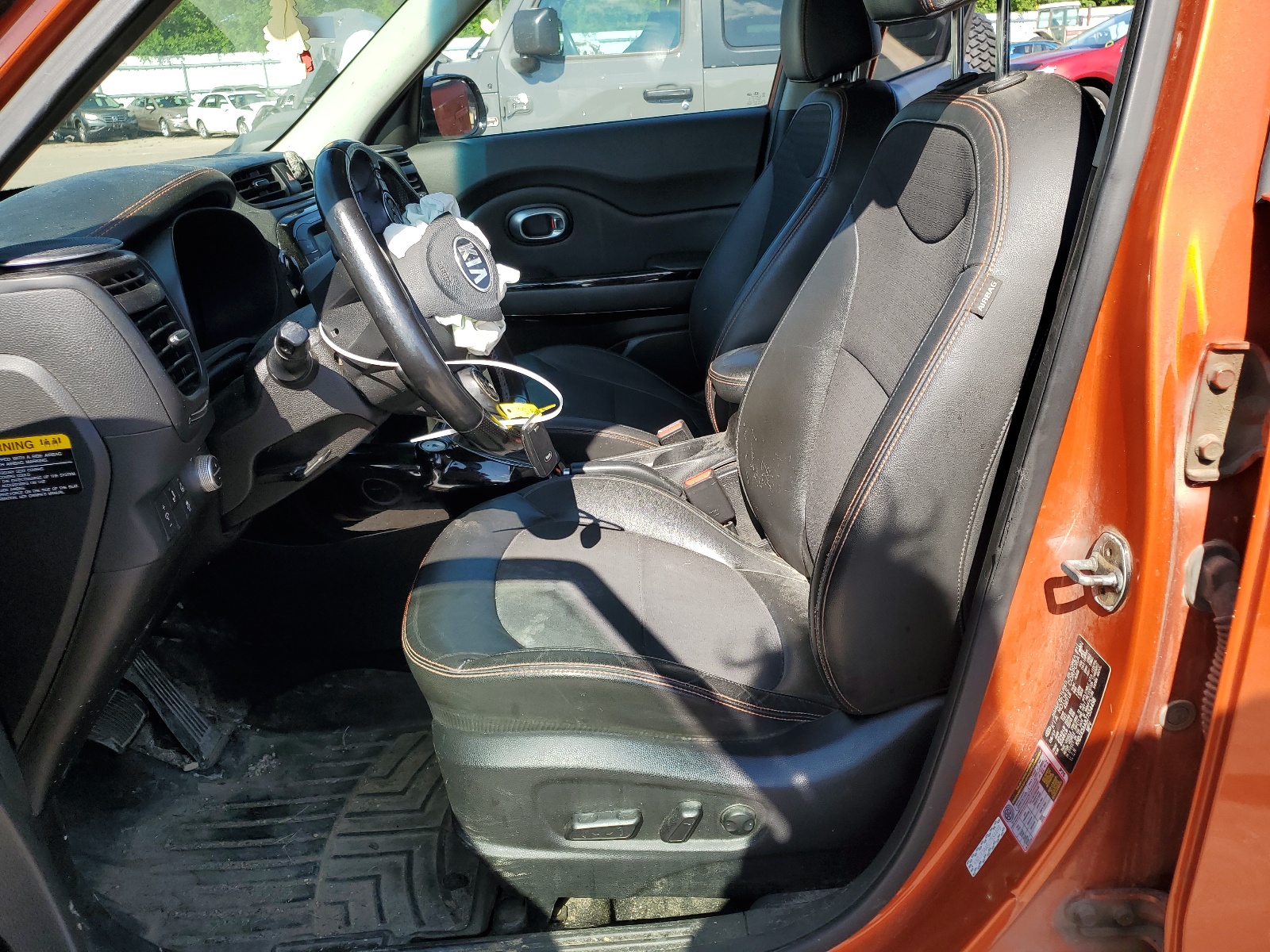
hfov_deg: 67.3
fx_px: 954
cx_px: 635
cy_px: 476
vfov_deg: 53.1
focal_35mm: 26
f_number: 1.5
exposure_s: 1/1000
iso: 50
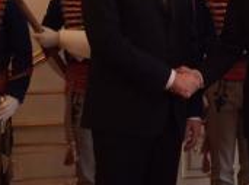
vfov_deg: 12.2
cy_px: 55
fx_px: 860
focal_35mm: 120
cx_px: 233
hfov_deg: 16.2
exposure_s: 1/24
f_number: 2.4
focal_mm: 3.3
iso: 32
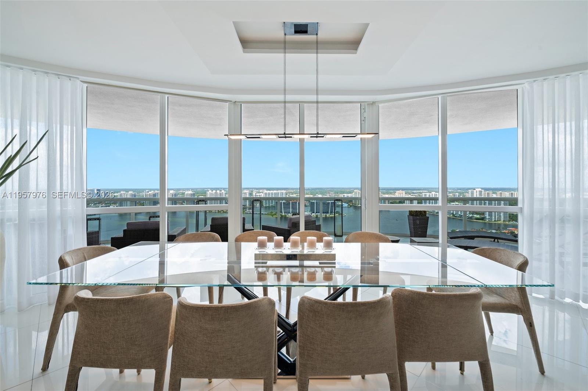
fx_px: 228
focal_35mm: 14
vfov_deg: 81.1
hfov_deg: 104.3
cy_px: 196
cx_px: 294
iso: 200
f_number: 8
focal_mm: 14
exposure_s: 1/40
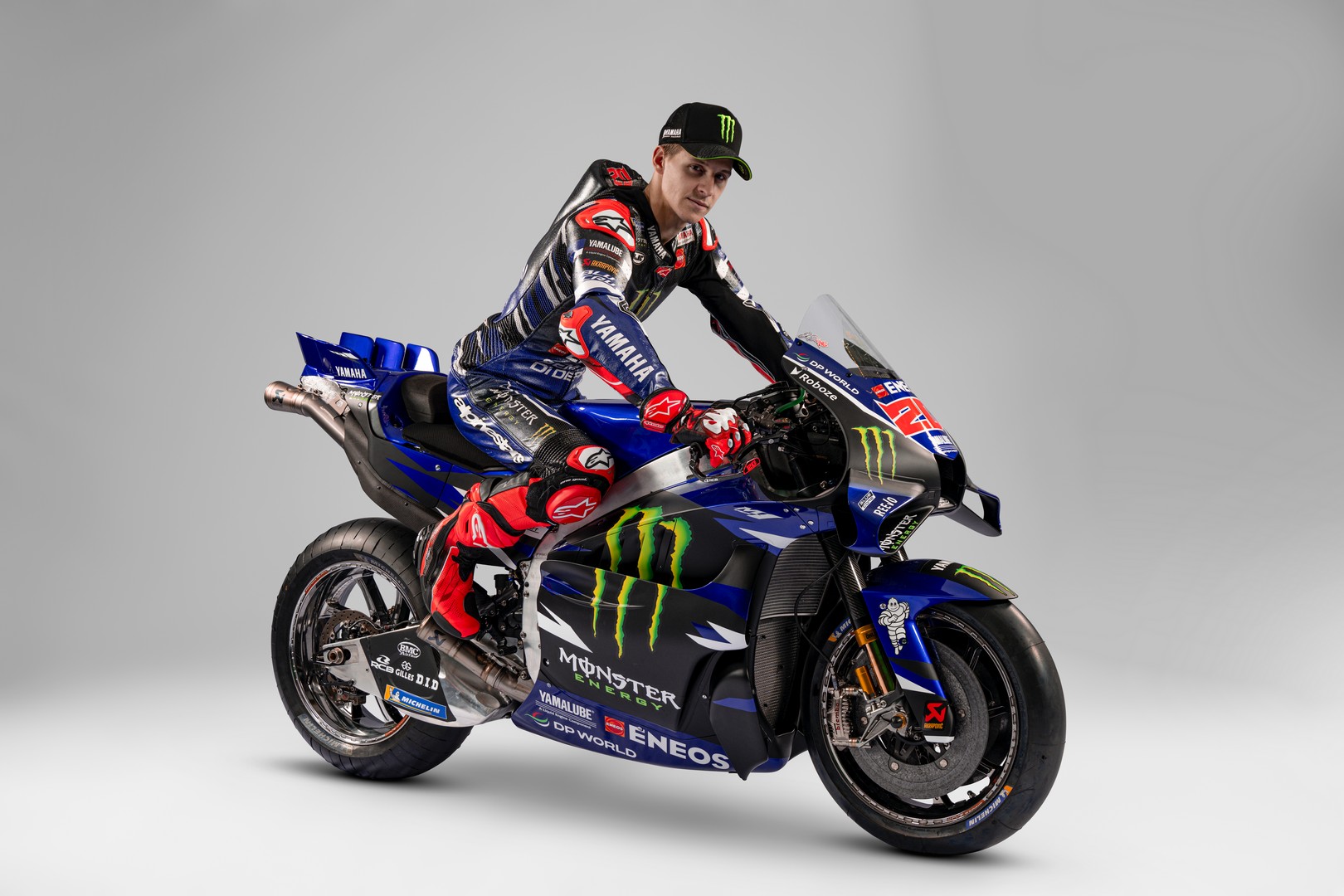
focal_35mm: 51
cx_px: 672
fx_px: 1904
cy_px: 448
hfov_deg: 38.9
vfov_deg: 26.5
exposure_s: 1/200
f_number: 5.6
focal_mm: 51
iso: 80
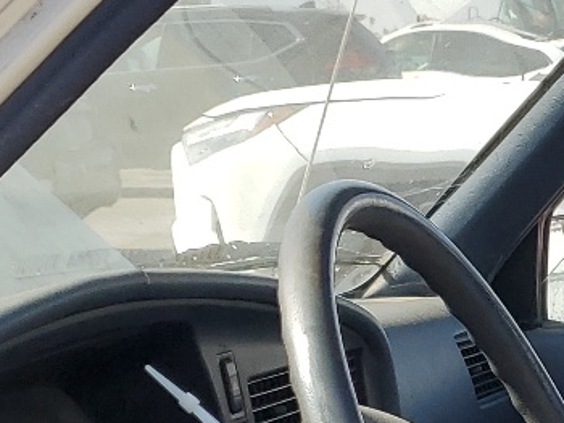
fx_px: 1938
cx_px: 788
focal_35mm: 119
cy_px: 878
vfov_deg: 11.1
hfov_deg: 15.5
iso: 50
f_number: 1.5
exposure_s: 1/1250
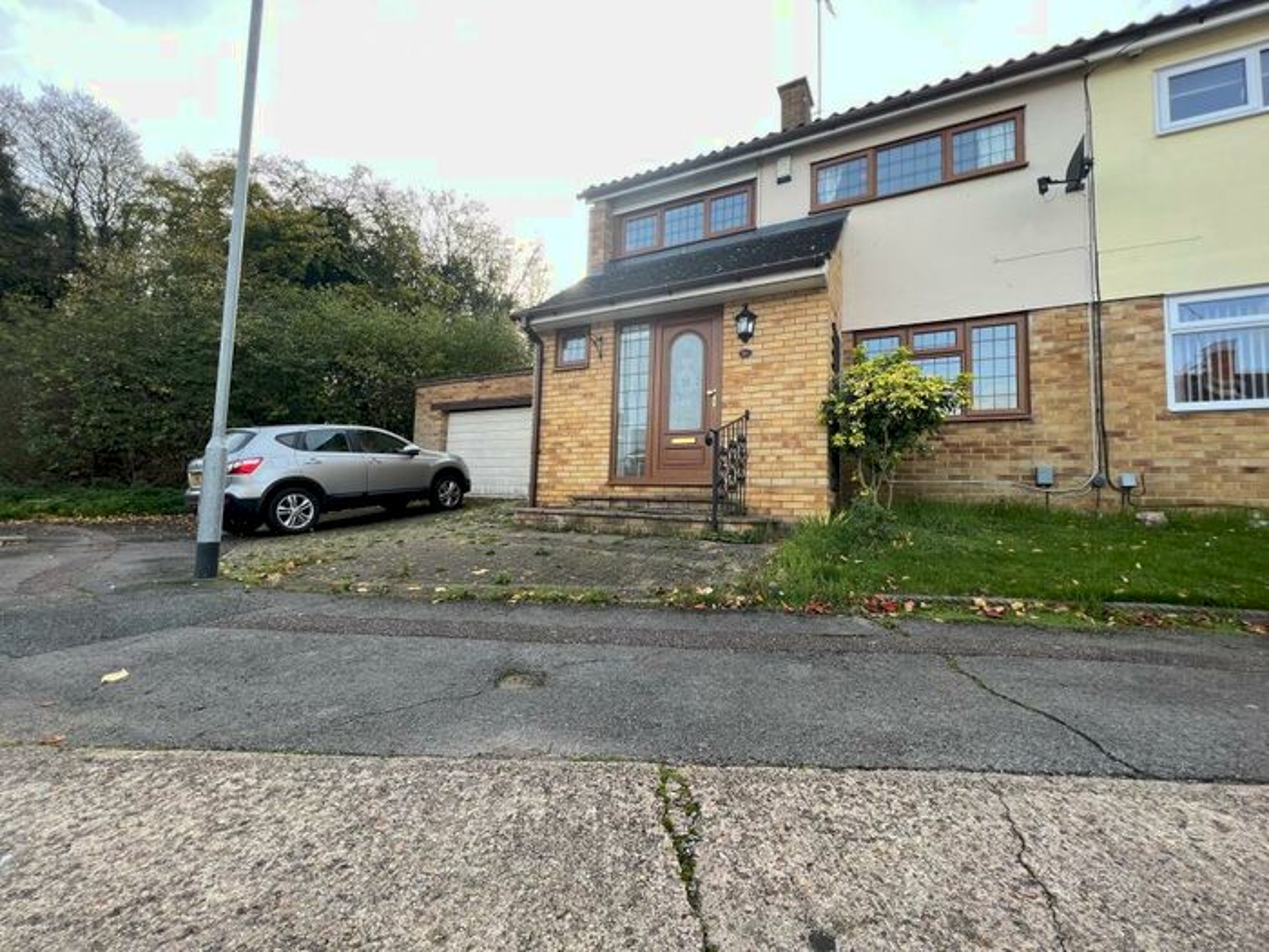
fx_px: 477
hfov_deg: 106.2
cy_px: 476
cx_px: 634
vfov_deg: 89.9
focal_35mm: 13
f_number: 1.8
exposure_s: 1/245
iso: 32
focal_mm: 1.57
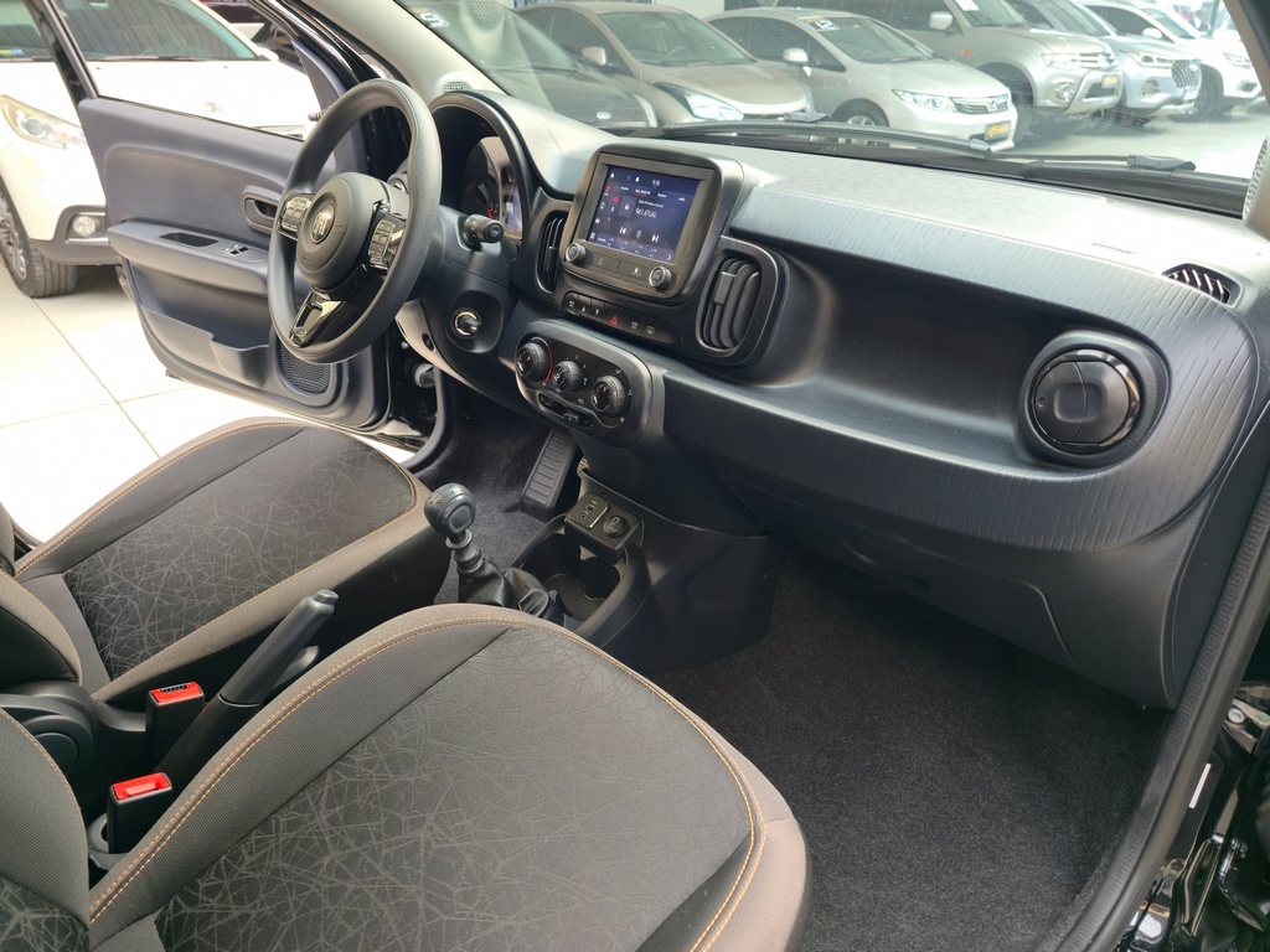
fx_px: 844
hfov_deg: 73.9
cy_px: 476
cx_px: 635
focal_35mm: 23
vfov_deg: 58.9
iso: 40
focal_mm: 6.3
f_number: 1.7
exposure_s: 1/60
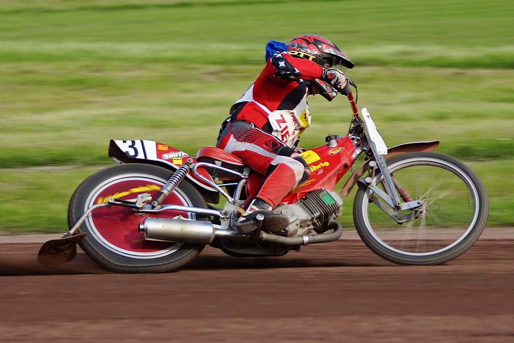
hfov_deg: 7.2
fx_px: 4098
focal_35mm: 287
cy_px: 178
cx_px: 277
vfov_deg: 4.8
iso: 100
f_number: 5
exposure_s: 1/500
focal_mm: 160
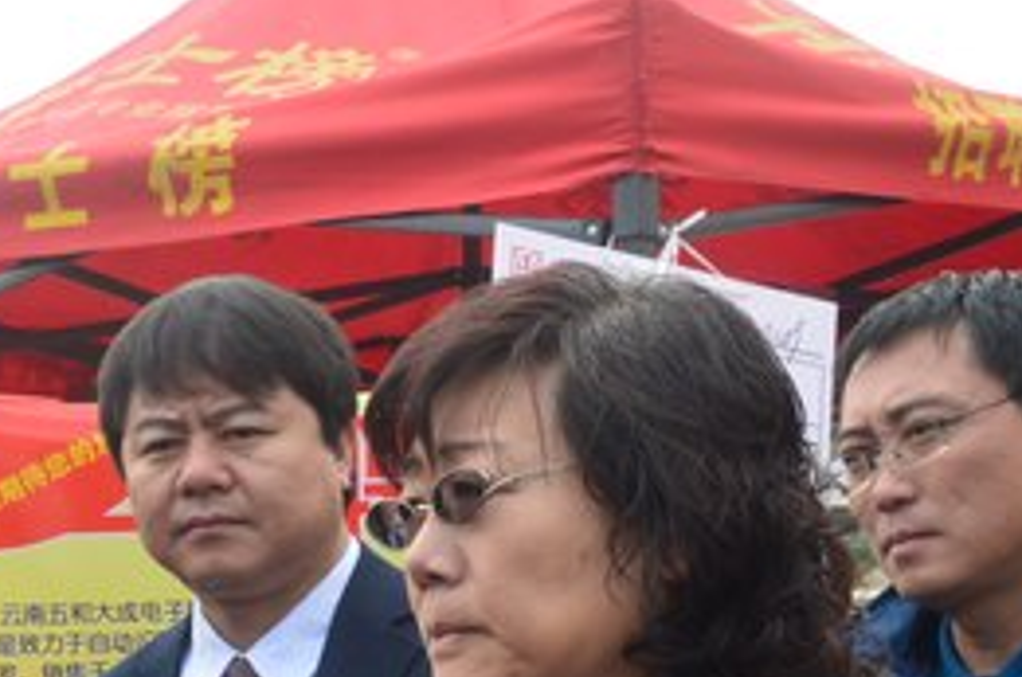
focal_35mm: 101
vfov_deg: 13.1
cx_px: 67
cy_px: 867
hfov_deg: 19.8
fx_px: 2862
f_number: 9
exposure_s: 1/160
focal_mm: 22
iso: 400
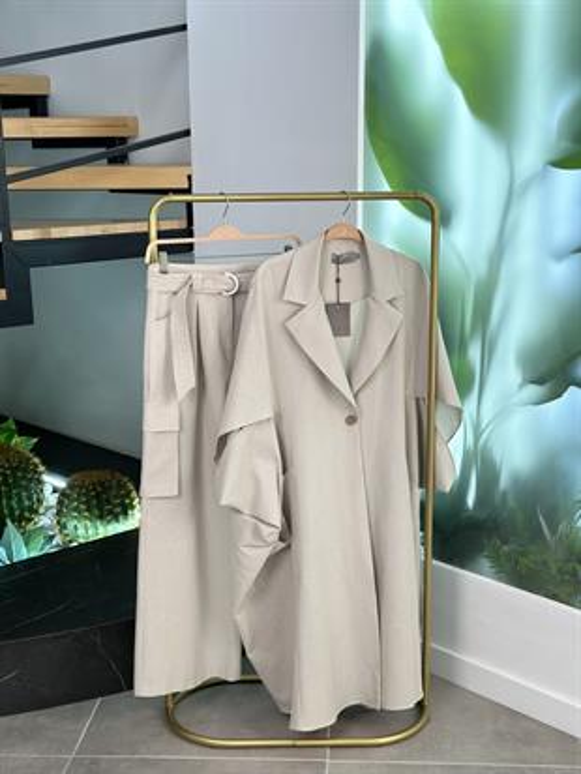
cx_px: 290
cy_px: 387
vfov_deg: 39.6
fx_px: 1074
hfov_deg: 30.3
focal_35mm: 48
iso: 80
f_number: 1.78
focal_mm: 6.86
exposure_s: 1/355
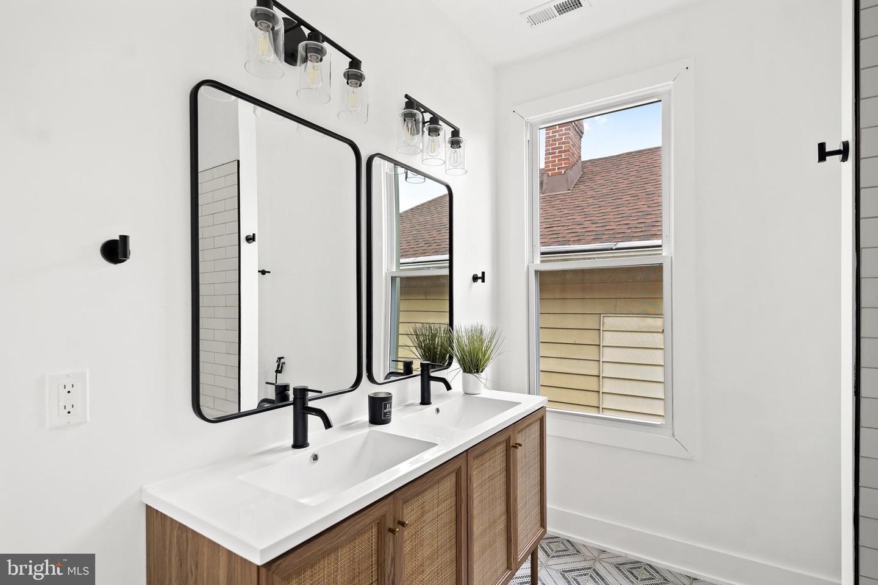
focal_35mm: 17
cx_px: 439
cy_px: 292
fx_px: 415
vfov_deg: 70.4
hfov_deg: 93.3
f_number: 3.5
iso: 500
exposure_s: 1/50
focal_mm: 17
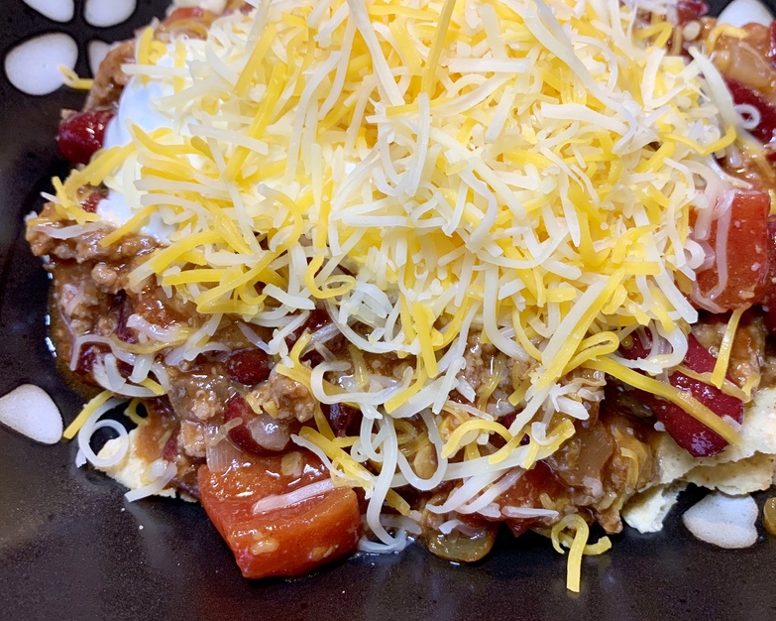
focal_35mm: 35
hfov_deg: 51.5
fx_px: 804
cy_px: 241
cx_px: 425
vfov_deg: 42.0
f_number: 1.8
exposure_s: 1/60
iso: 80
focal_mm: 4.25
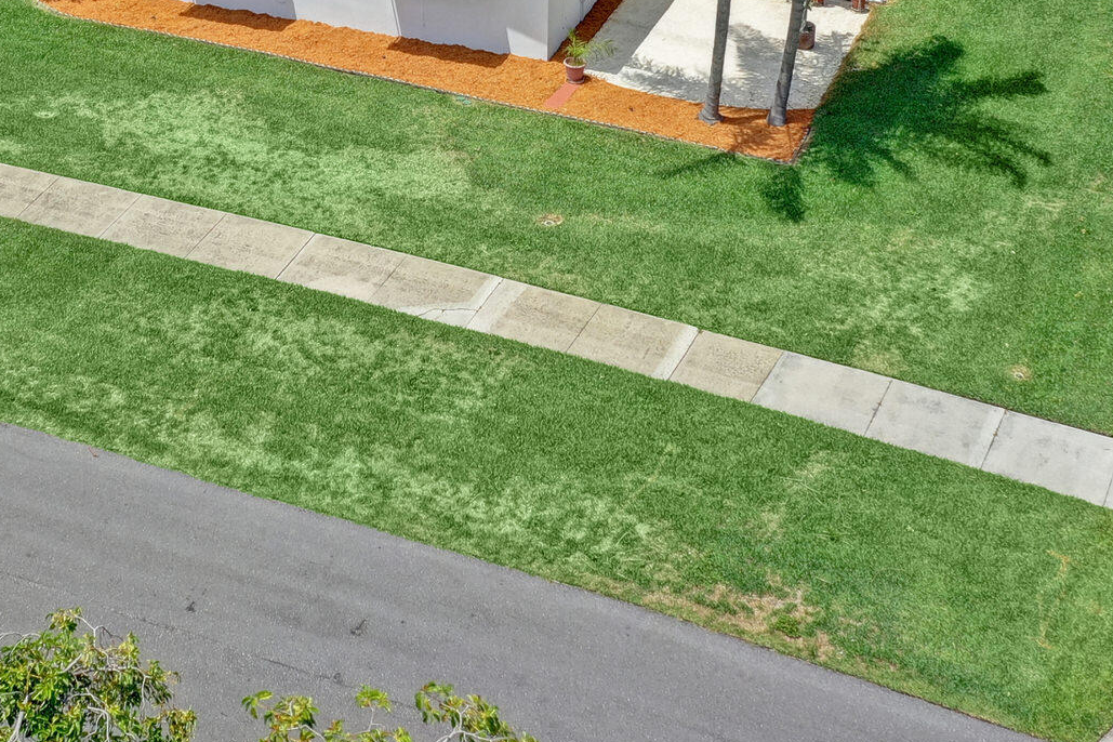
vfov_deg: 19.1
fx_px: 2102
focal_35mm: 68
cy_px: -90
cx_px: 361
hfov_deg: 29.4
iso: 100
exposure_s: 1/400
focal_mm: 10.3
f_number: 5.6
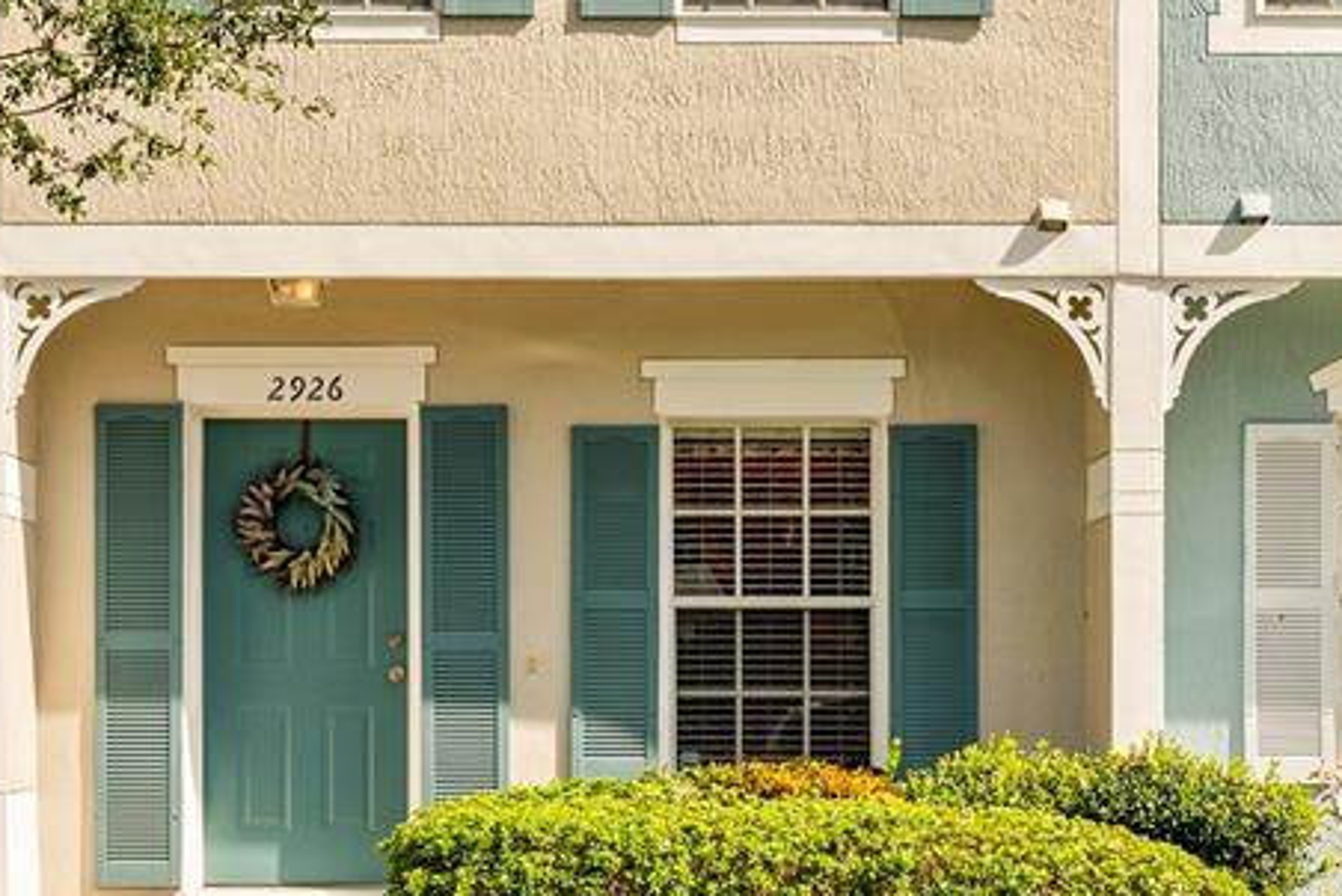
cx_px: 621
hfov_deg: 25.9
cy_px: 319
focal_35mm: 78
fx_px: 2914
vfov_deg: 17.5
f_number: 7.1
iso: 400
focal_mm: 34.5
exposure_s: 1/250
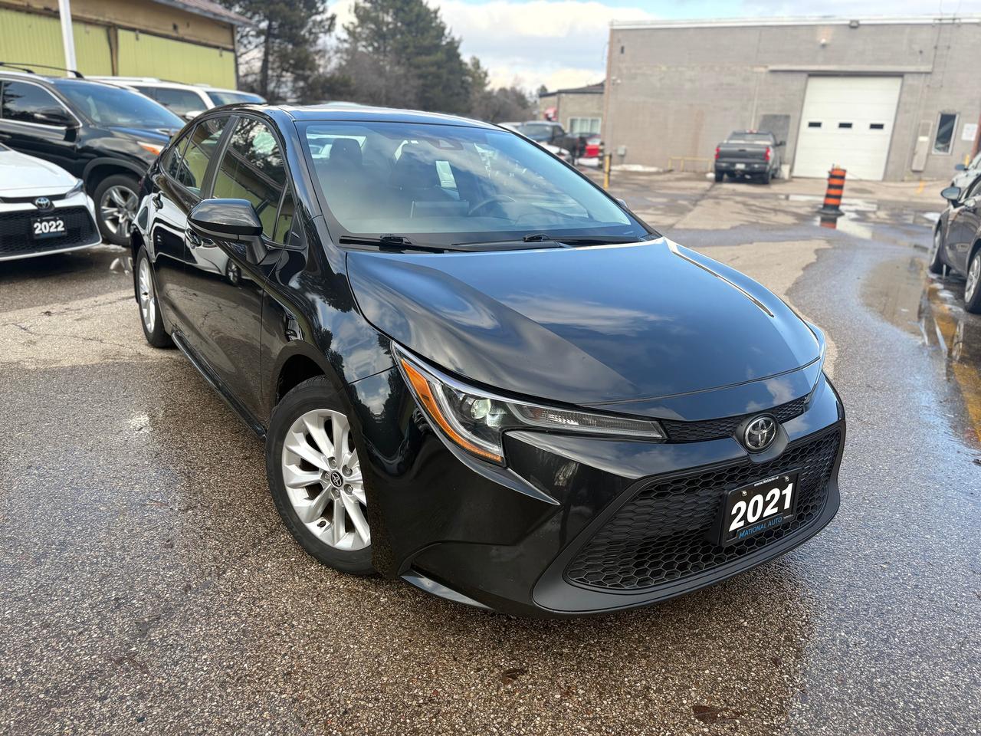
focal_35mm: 26
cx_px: 490
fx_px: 737
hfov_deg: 67.3
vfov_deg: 53.1
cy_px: 368
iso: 50
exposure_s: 1/660
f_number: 1.6
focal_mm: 5.96
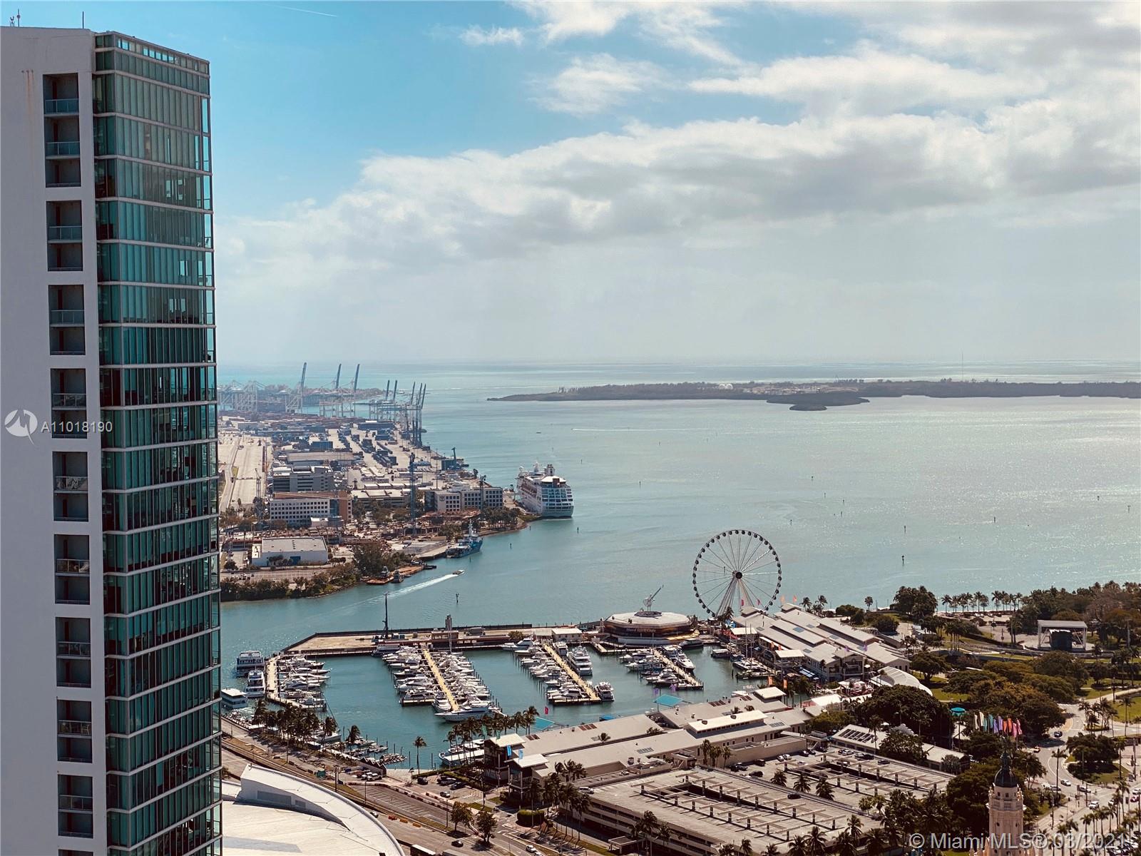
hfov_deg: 36.8
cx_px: 570
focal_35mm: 52
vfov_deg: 28.0
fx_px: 1714
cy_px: 428
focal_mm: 6
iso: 20
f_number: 2
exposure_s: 1/4785
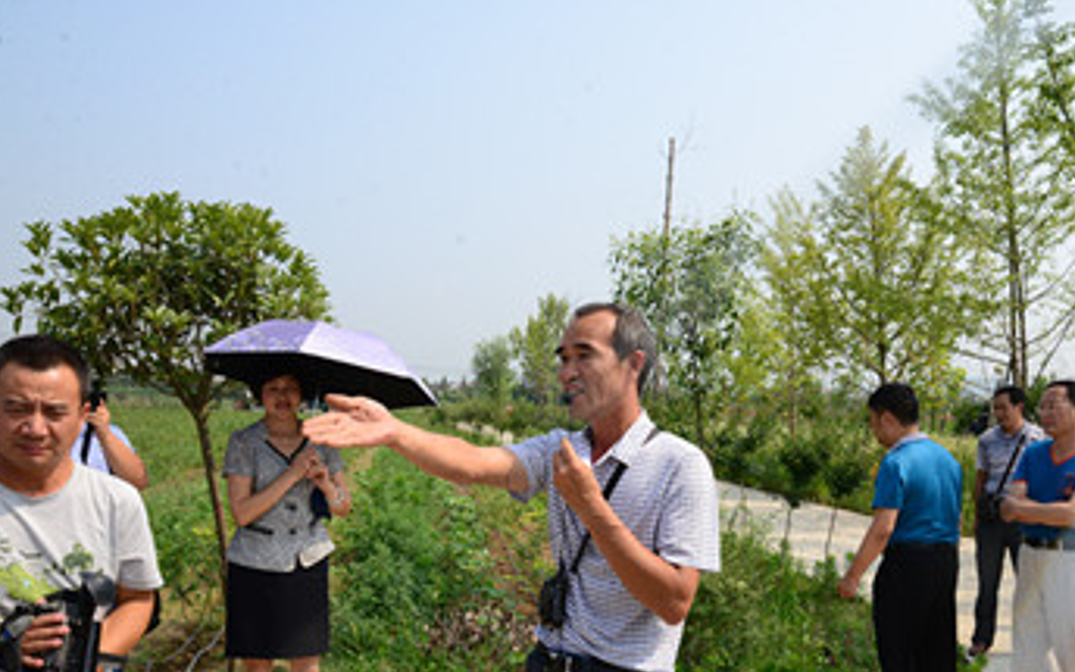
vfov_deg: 39.2
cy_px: 416
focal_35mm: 32
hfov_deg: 59.3
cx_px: 634
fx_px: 938
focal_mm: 24
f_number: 14
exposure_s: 1/800
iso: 800
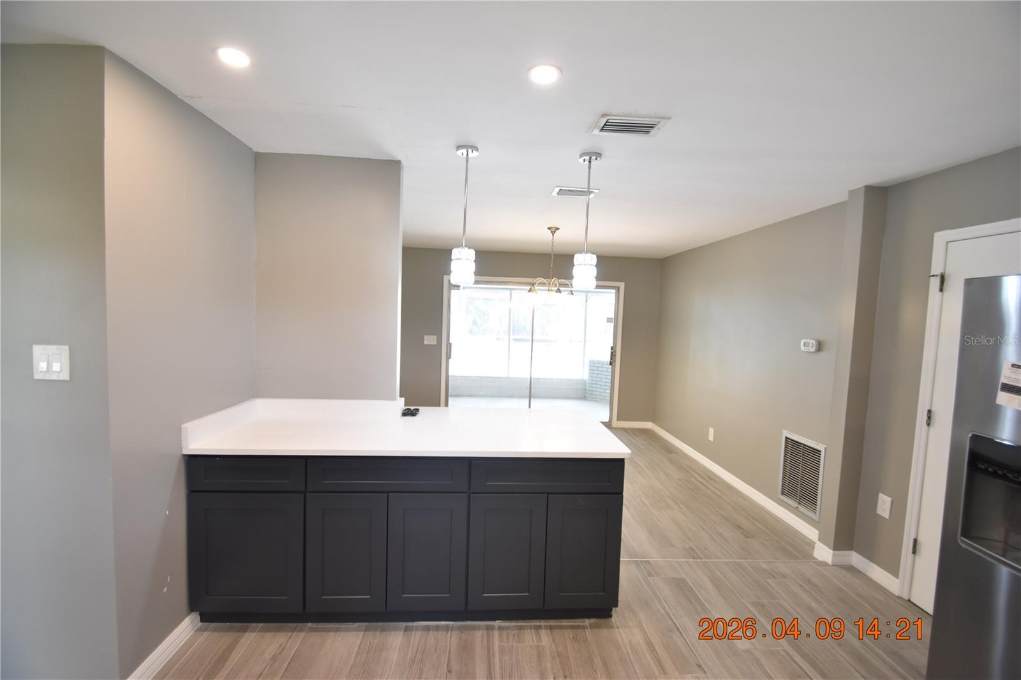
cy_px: 340
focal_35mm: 15
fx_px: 425
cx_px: 510
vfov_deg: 77.3
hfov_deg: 100.4
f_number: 3.5
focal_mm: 10
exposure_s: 1/90
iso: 800
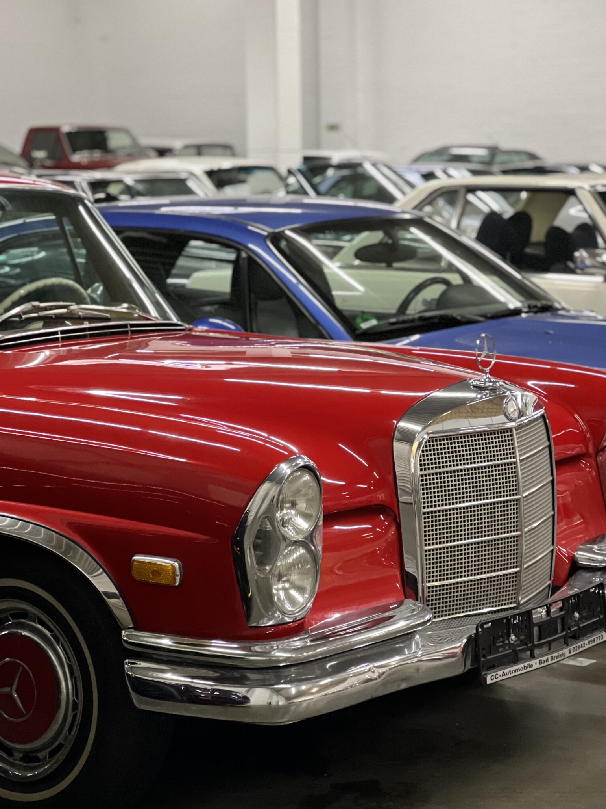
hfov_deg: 15.4
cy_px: 423
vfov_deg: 20.4
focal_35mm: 96
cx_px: 322
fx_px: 2241
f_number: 2.8
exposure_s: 1/20
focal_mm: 9
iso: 400
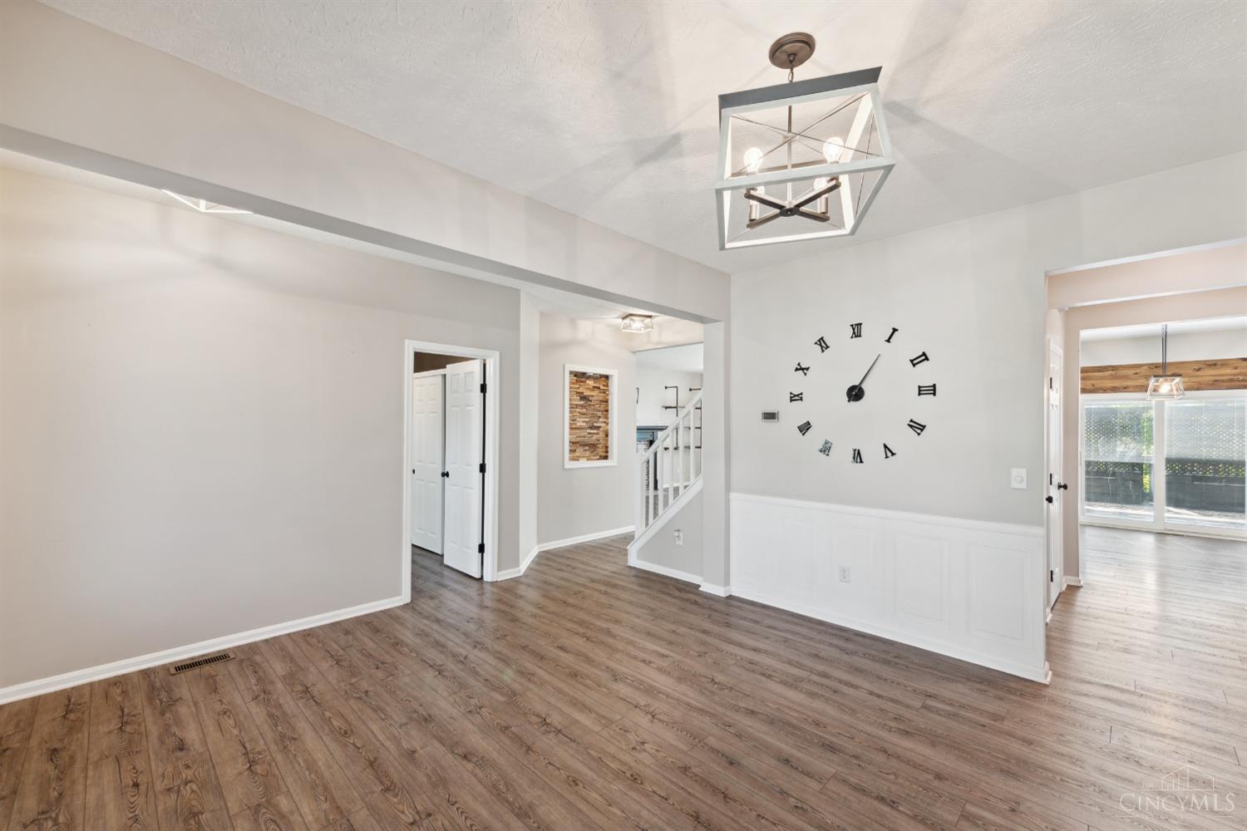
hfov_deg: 100.4
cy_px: 416
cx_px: 624
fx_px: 520
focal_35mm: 15
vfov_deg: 77.3
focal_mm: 15
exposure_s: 1/8
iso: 100
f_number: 8
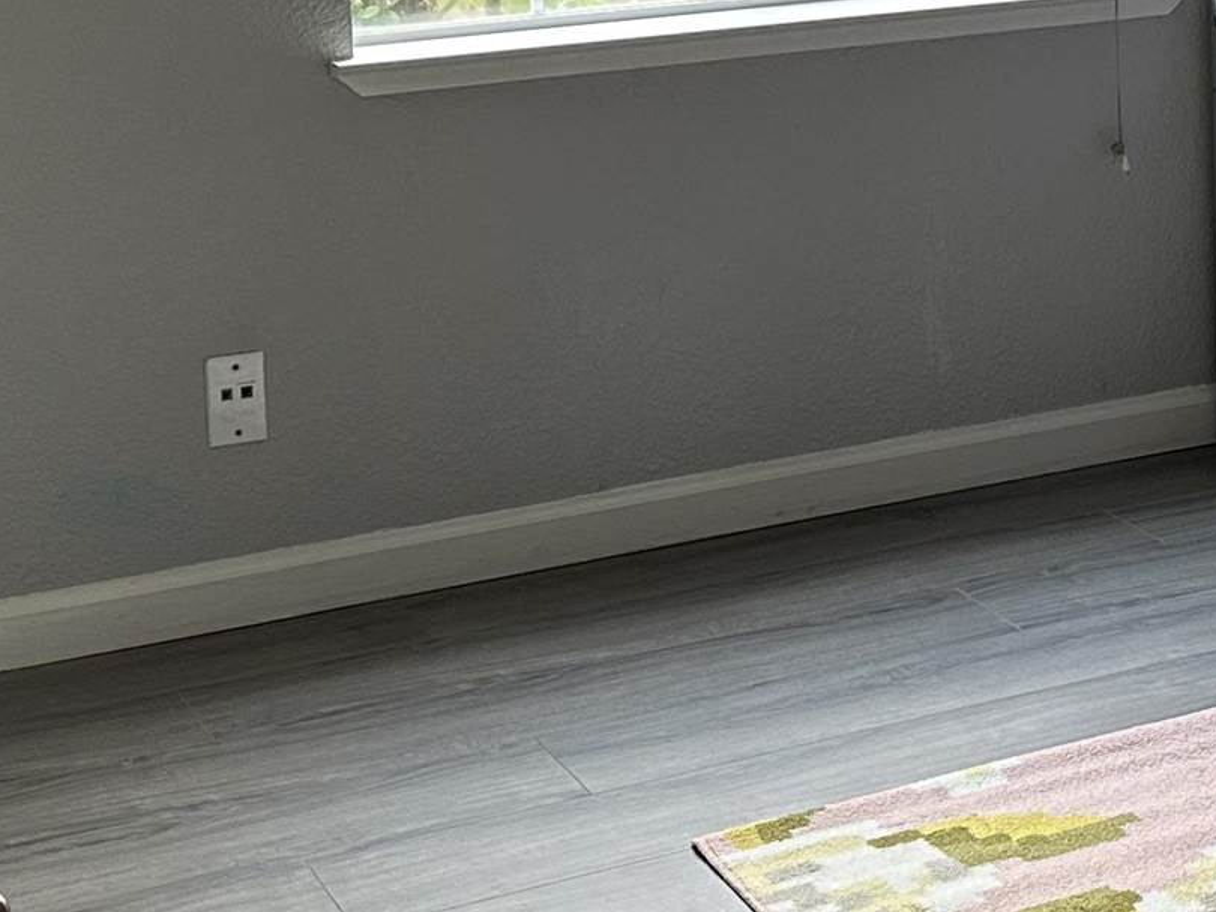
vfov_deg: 16.0
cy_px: 24
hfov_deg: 20.5
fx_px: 3198
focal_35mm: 91
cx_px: 1332
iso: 125
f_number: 1.78
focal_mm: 6.86
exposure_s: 1/60
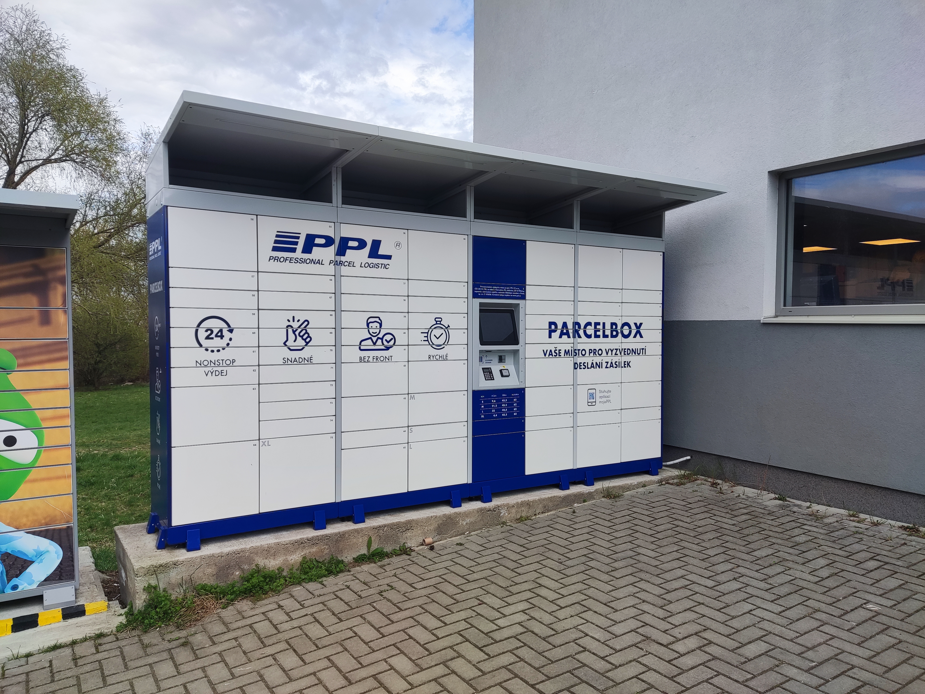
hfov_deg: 69.4
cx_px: 462
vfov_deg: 54.9
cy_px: 347
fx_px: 668
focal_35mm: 25
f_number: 1.79
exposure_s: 1/917
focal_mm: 4.71
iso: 50
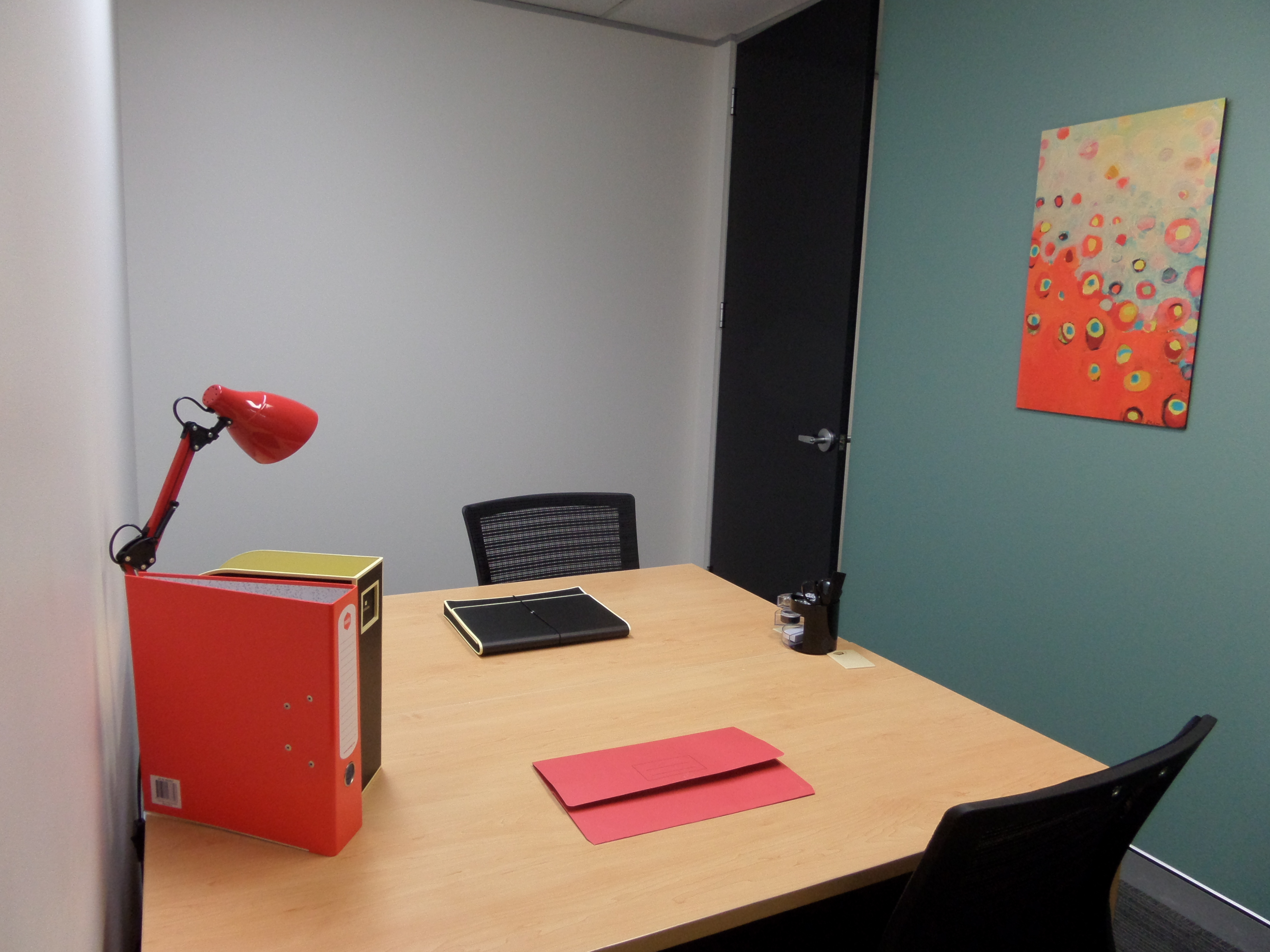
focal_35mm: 24
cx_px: 635
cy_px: 476
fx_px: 881
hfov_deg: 71.6
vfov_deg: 56.8
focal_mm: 4
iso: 200
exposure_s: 1/20
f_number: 3.2
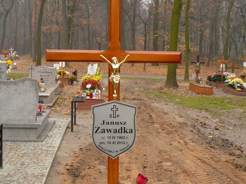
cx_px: 123
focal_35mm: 56
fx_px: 398
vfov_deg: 26.1
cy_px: 92
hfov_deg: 34.3
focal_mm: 6.1
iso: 100
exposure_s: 1/40
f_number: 3.1
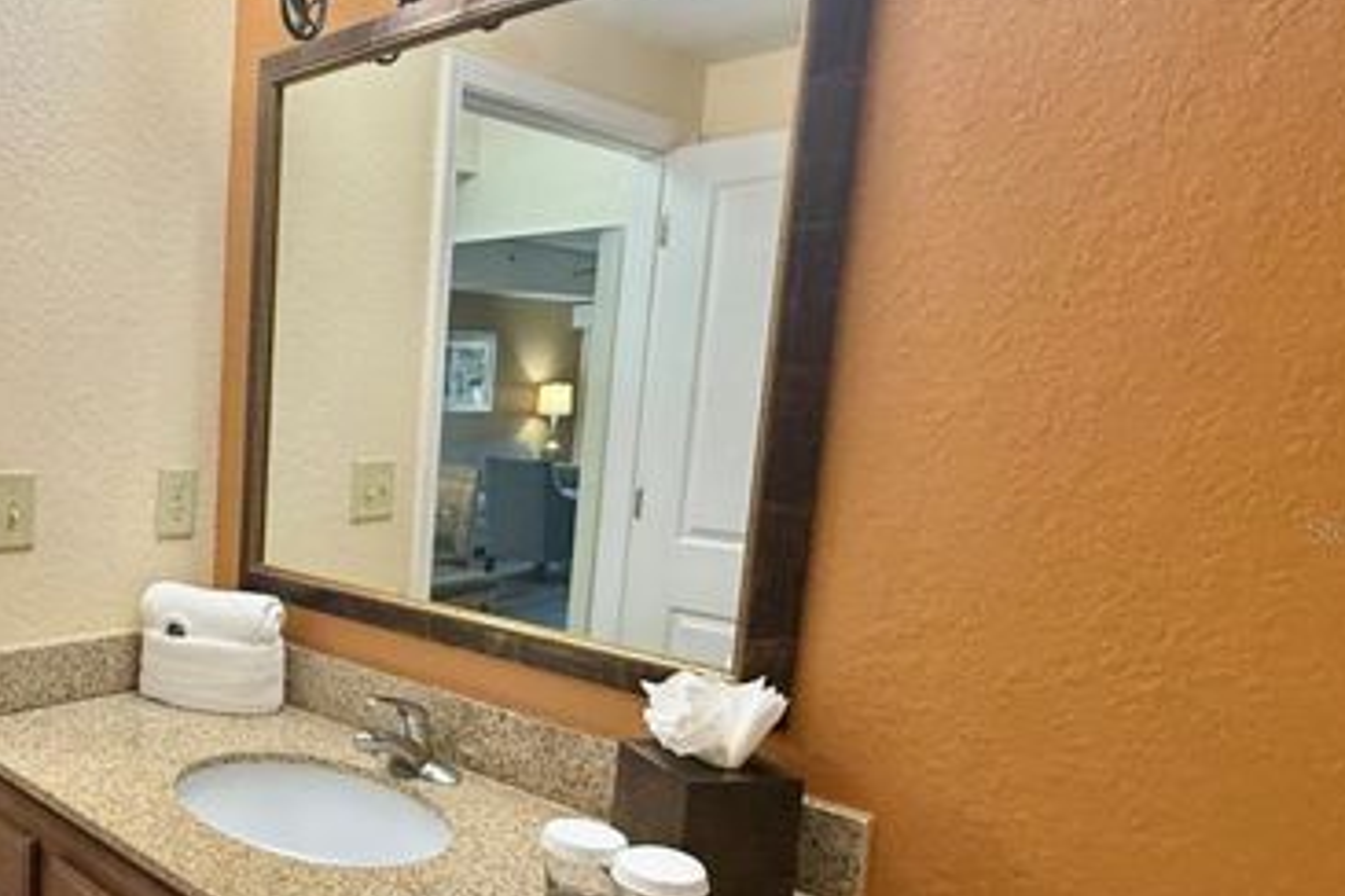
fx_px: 1046
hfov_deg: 57.4
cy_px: 529
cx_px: 164
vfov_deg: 46.2
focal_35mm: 28
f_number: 2.2
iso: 250
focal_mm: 2.22
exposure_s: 1/120
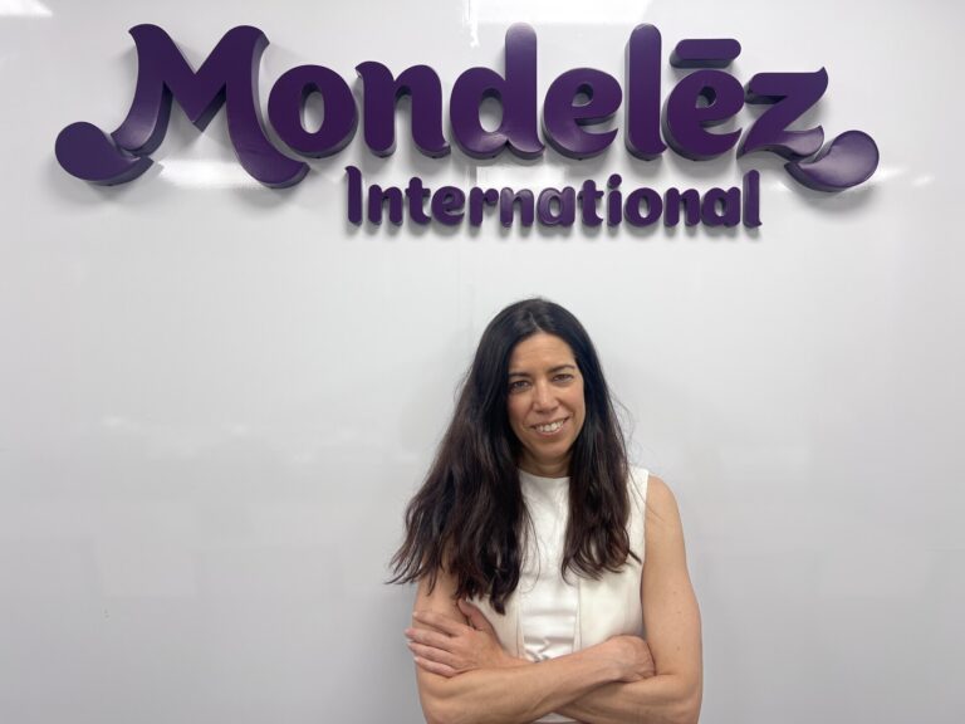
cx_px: 482
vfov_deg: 53.1
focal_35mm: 26
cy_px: 362
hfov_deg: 67.3
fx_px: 725
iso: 40
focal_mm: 5.7
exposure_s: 1/100
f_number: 1.5
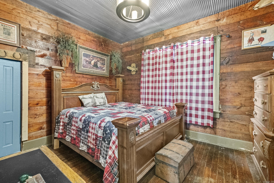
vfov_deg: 77.3
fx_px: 114
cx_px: 137
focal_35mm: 15
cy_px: 92
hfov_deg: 100.4
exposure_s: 2
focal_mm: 10
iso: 1600
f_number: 4
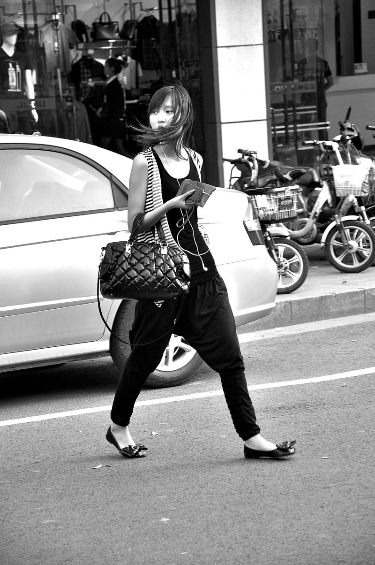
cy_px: 282
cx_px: 188
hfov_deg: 10.1
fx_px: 2114
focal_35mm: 135
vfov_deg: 15.2
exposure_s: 1/200
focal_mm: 90
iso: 800
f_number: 5.6
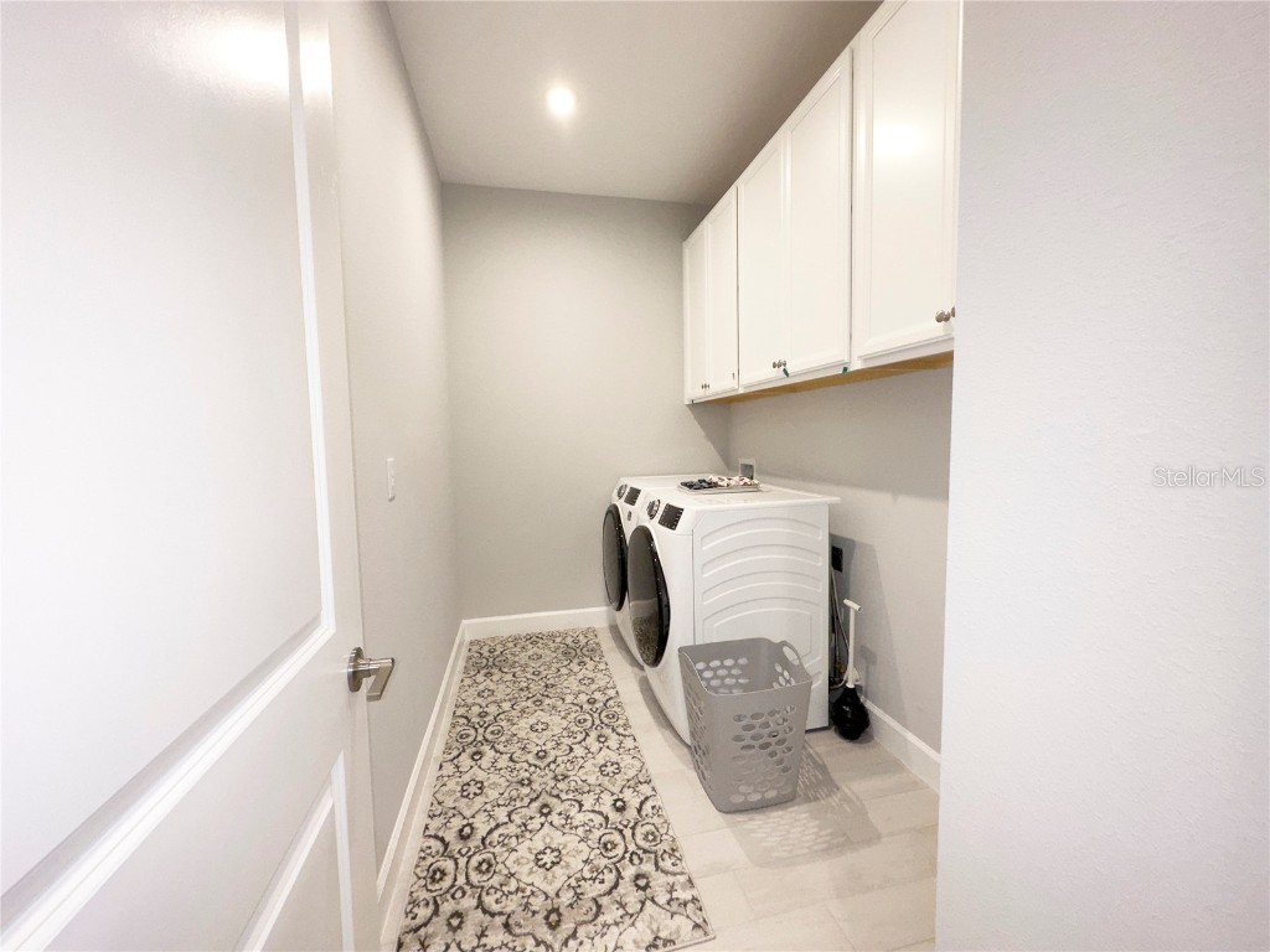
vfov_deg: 85.7
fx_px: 514
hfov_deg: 102.1
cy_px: 476
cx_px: 635
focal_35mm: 14
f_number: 2.2
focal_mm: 2.22
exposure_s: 1/120
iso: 400
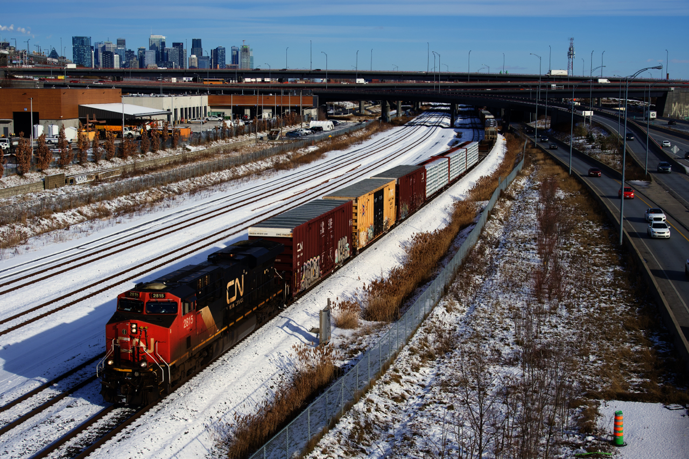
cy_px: 230
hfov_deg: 37.5
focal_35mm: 53
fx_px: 1014
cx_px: 344
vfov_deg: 25.5
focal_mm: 53
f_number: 8
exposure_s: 1/800
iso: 200
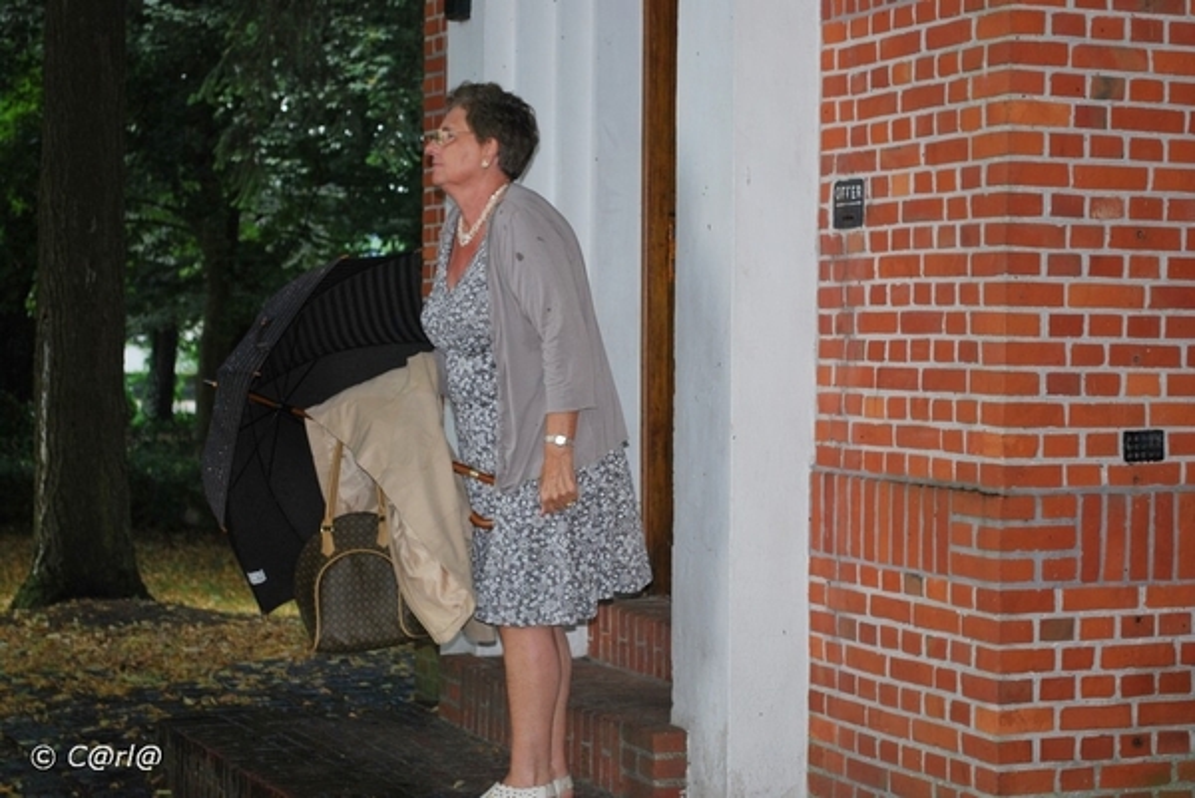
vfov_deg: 18.2
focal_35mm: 75
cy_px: 399
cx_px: 598
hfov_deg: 27.0
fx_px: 2491
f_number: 5.6
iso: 280
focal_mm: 50
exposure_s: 1/60
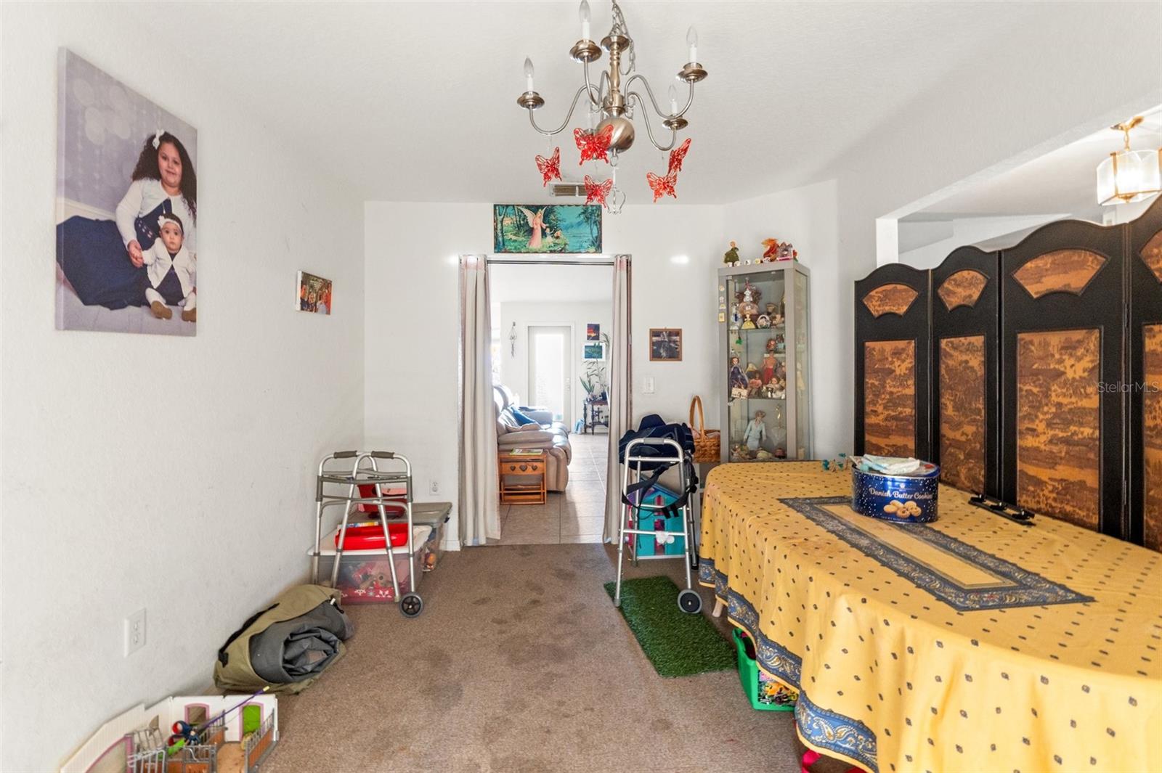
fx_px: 484
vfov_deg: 77.3
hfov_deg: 100.4
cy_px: 386
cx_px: 581
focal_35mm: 15
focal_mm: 10
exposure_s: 1/3
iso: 400
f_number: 8
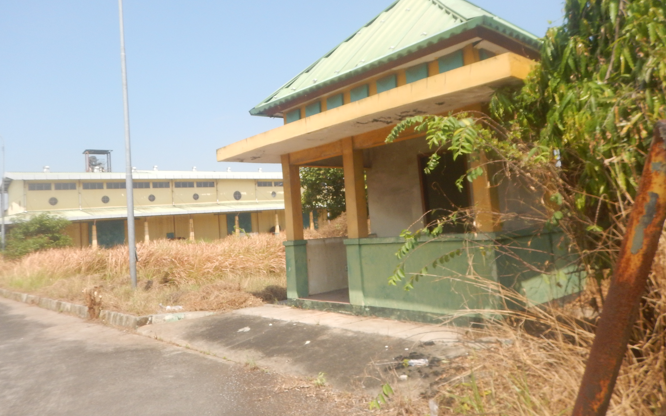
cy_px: 175
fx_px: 472
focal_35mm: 26
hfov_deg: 70.4
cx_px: 328
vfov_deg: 47.4
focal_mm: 4.3
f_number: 2.8
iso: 180
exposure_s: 1/250
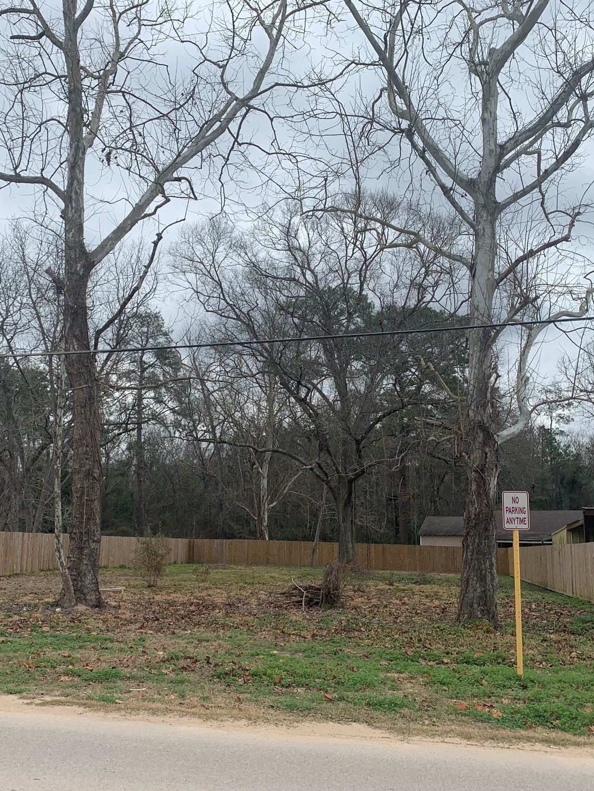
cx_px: 258
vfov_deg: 52.6
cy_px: 393
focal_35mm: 35
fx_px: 801
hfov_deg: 40.6
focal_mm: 4.25
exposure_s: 1/1779
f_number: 1.8
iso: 25
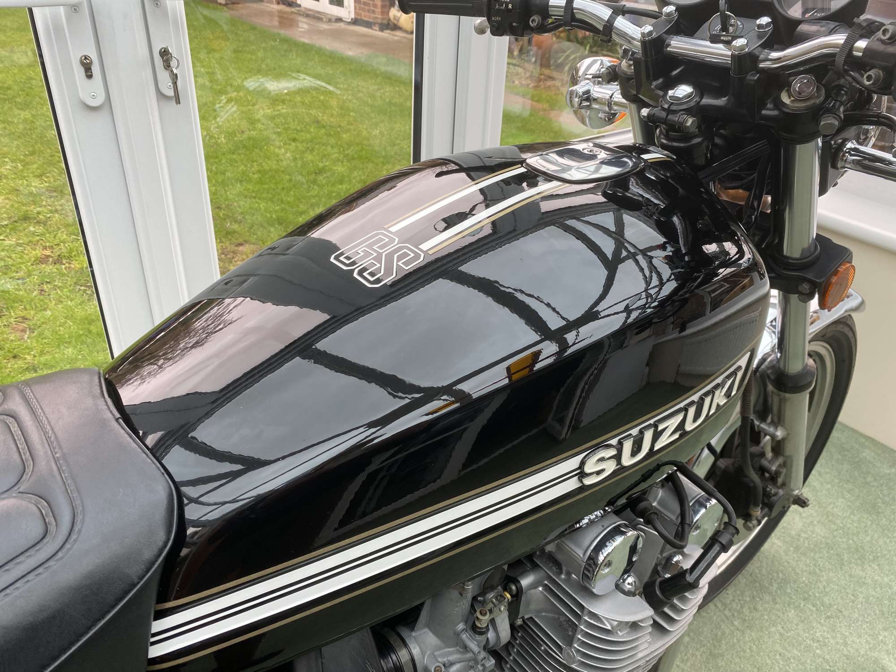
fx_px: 673
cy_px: 336
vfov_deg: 53.1
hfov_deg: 67.3
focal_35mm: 26
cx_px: 448
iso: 80
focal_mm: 4.25
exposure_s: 1/122
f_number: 1.8
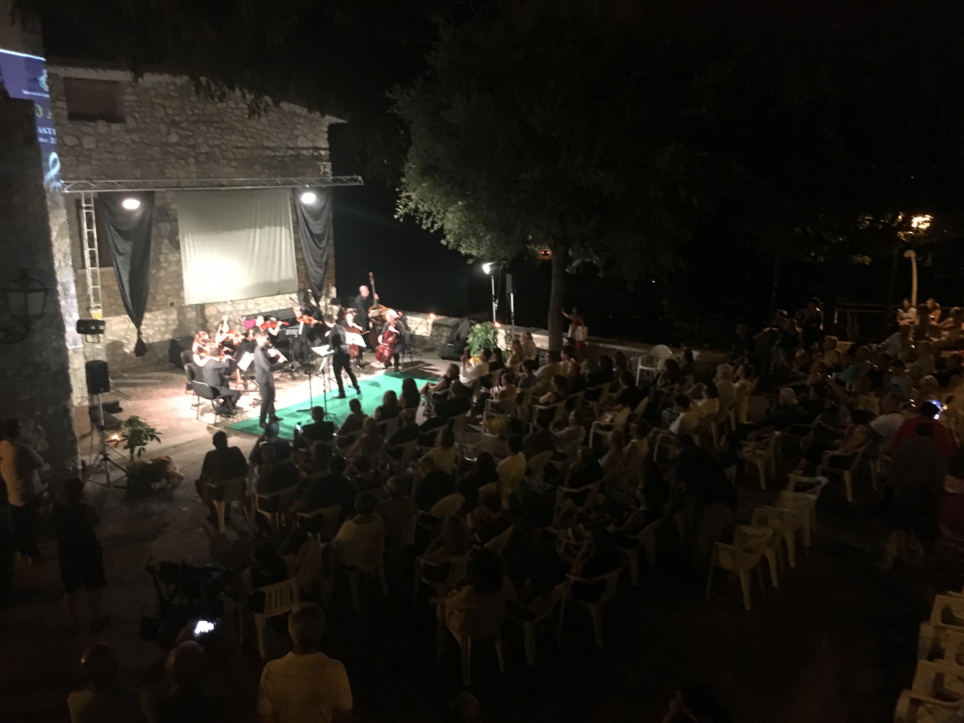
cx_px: 482
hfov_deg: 61.7
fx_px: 808
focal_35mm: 29
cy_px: 362
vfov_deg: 48.2
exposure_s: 1/17
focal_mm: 4.15
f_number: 2.2
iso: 640
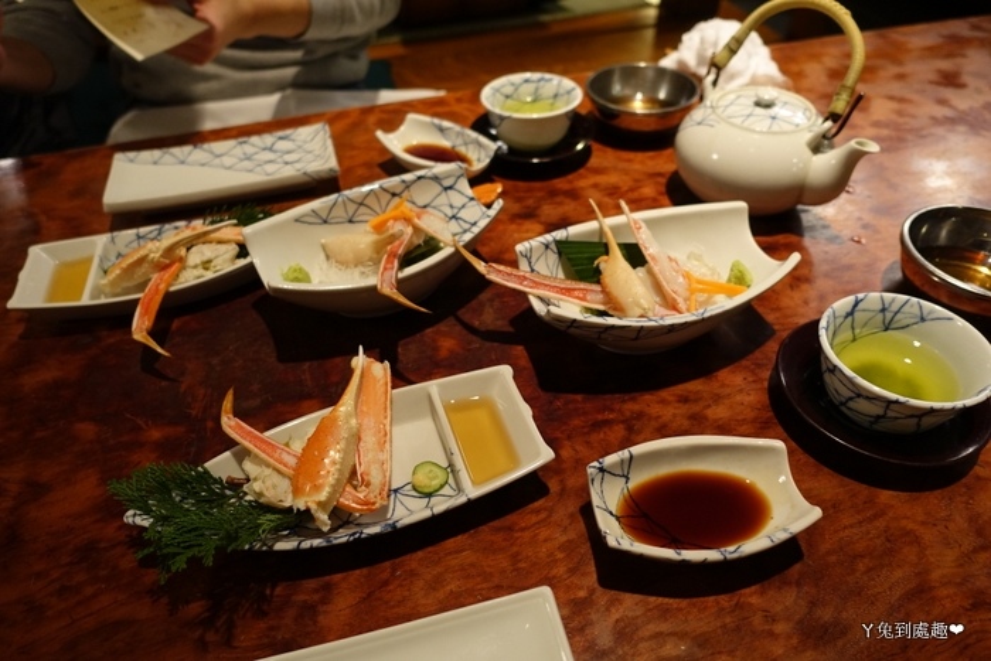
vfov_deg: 53.2
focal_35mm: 24
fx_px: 661
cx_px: 496
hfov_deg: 73.7
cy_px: 330
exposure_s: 1/30
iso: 500
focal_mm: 8.8
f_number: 1.8
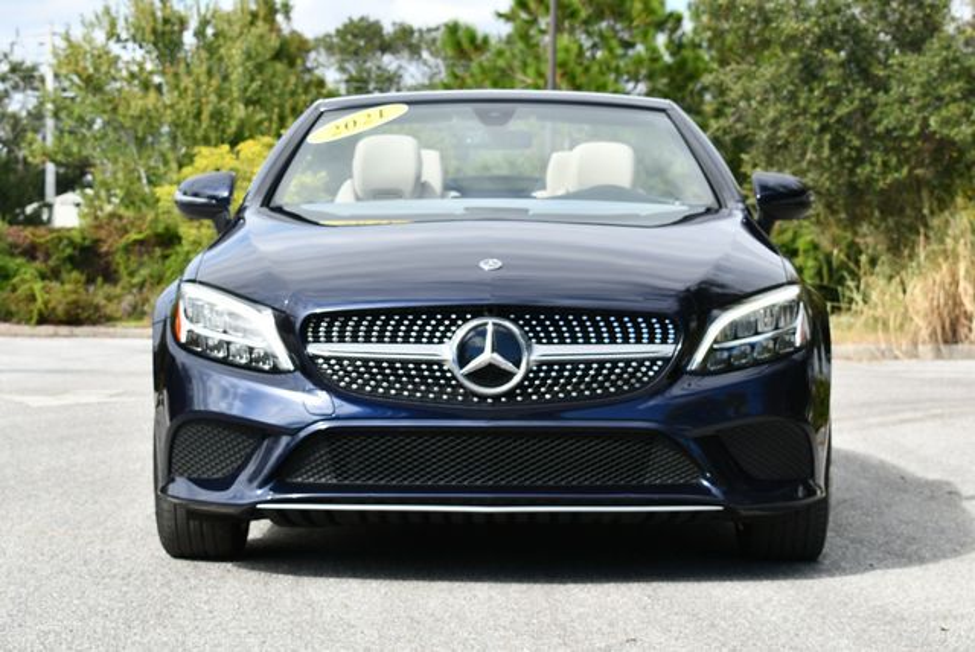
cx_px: 488
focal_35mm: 96
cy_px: 326
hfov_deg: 21.2
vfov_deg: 14.3
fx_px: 2602
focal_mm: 48
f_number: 8
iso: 140
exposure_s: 1/250
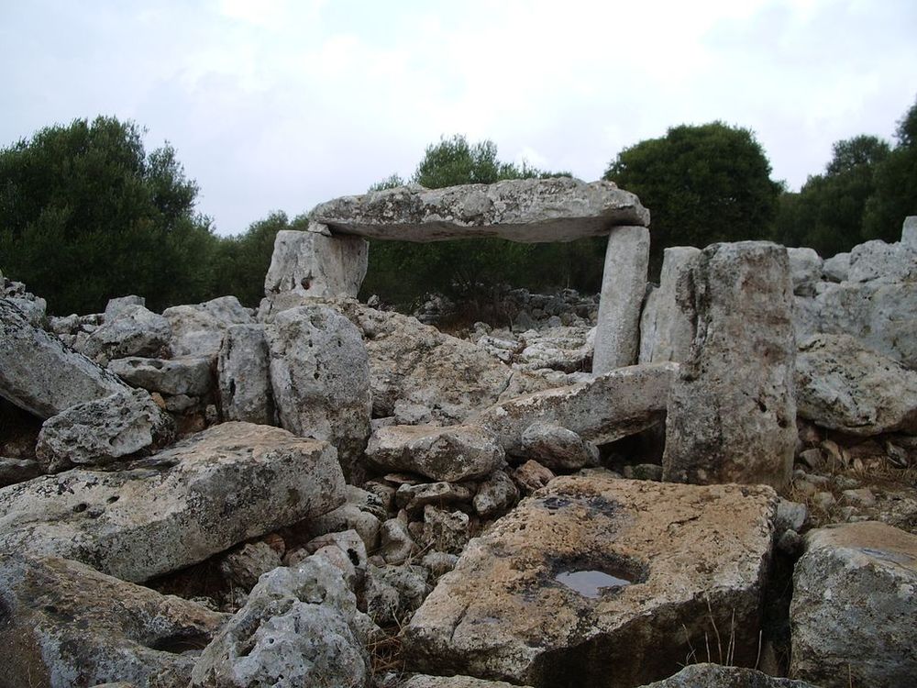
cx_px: 458
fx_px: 927
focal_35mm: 35
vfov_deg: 40.7
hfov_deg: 52.6
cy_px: 344
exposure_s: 1/320
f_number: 4.3
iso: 50
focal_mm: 5.8
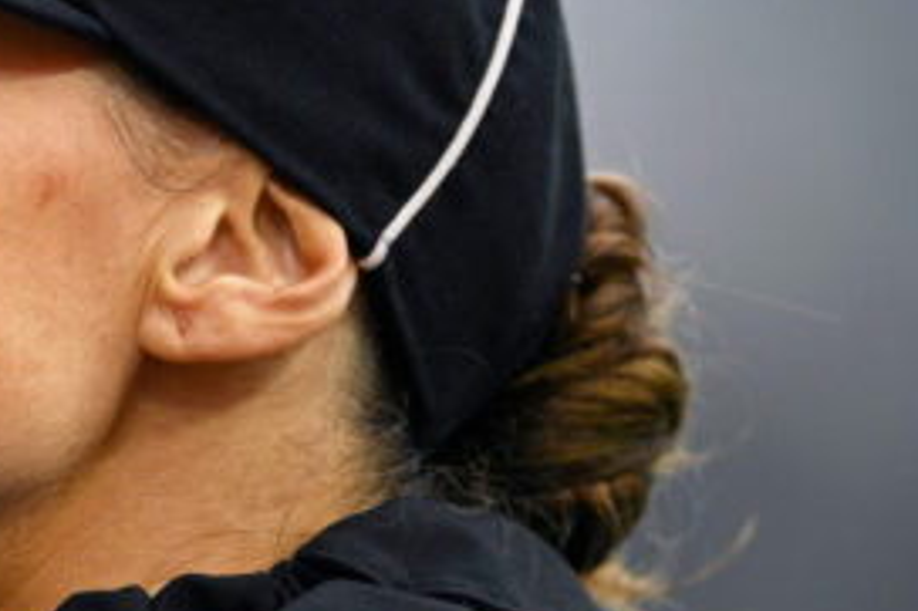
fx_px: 38378
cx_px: -105
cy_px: 545
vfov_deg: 0.9
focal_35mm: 1506
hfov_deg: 1.4
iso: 640
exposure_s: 1/1600
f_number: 2.8
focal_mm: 400
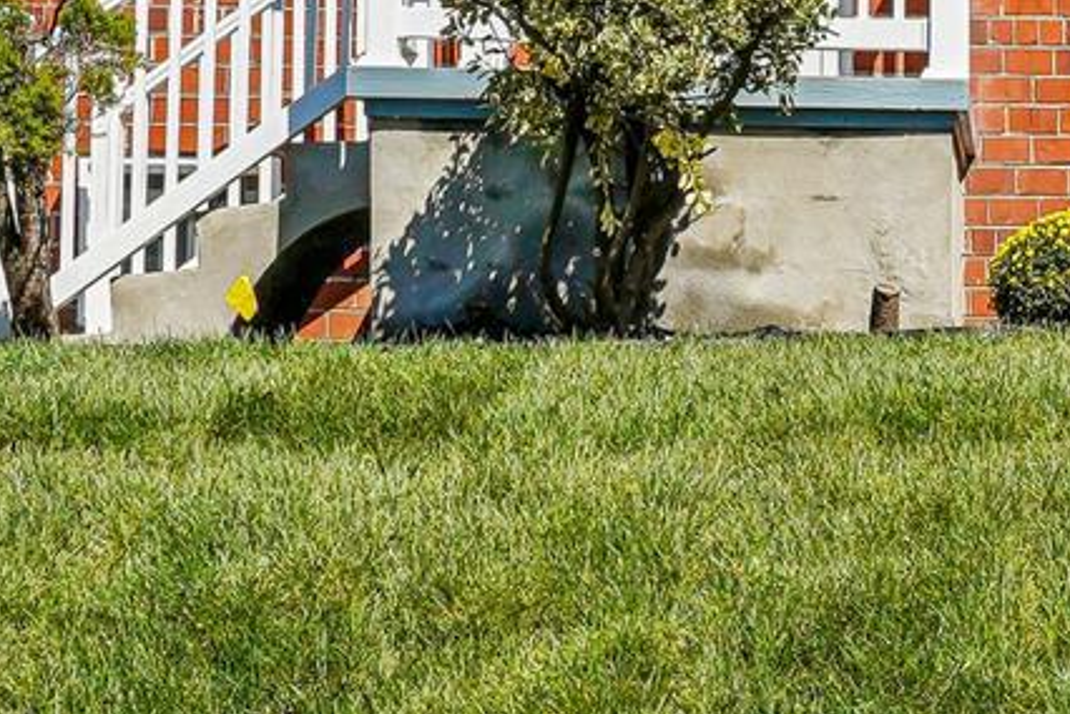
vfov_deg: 17.0
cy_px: -140
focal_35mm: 77
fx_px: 2288
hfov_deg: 25.1
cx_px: 1065
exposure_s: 1/640
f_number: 8
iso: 200
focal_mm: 16
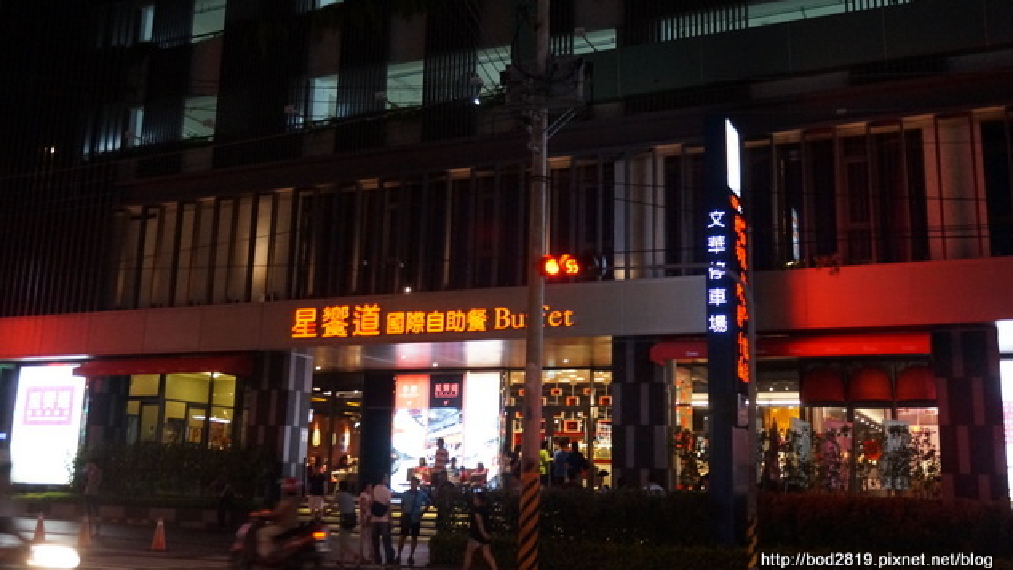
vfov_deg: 31.2
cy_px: 251
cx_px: 508
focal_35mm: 38
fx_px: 1021
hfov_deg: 52.8
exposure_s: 1/50
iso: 3200
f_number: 4.5
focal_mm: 24
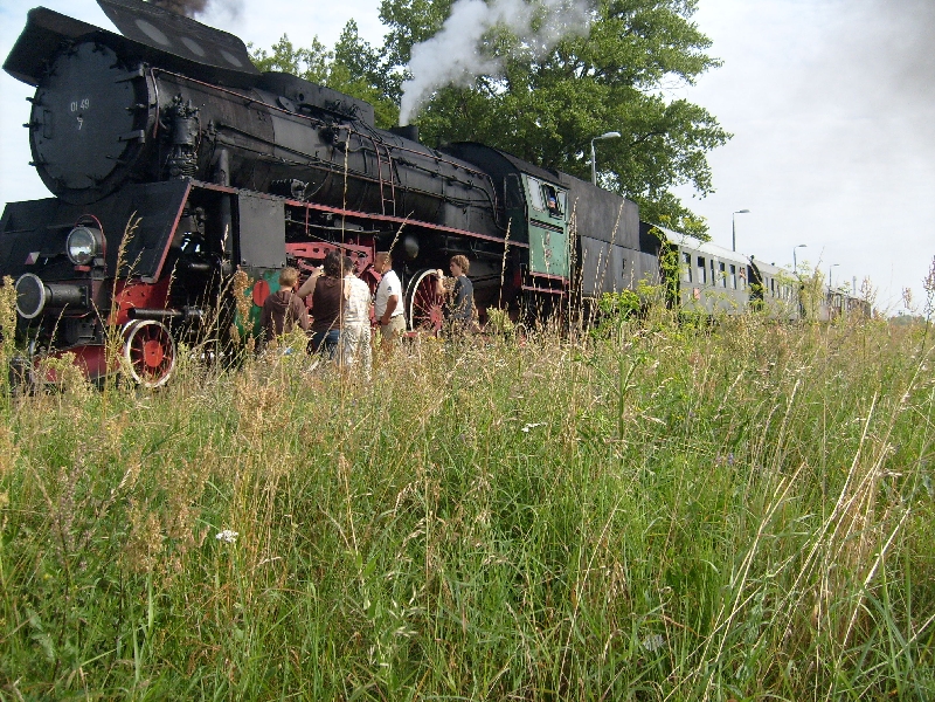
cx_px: 468
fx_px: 945
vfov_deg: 40.7
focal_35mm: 35
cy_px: 351
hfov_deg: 52.6
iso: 80
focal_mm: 5.8
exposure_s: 1/180
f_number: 7.1
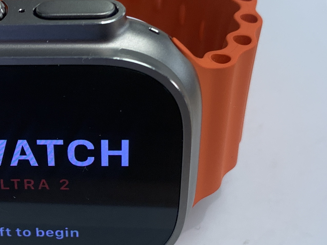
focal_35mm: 82
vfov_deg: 17.9
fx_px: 775
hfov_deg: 23.5
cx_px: 62
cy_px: 169
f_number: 1.8
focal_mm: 4.25
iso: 40
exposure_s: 1/100
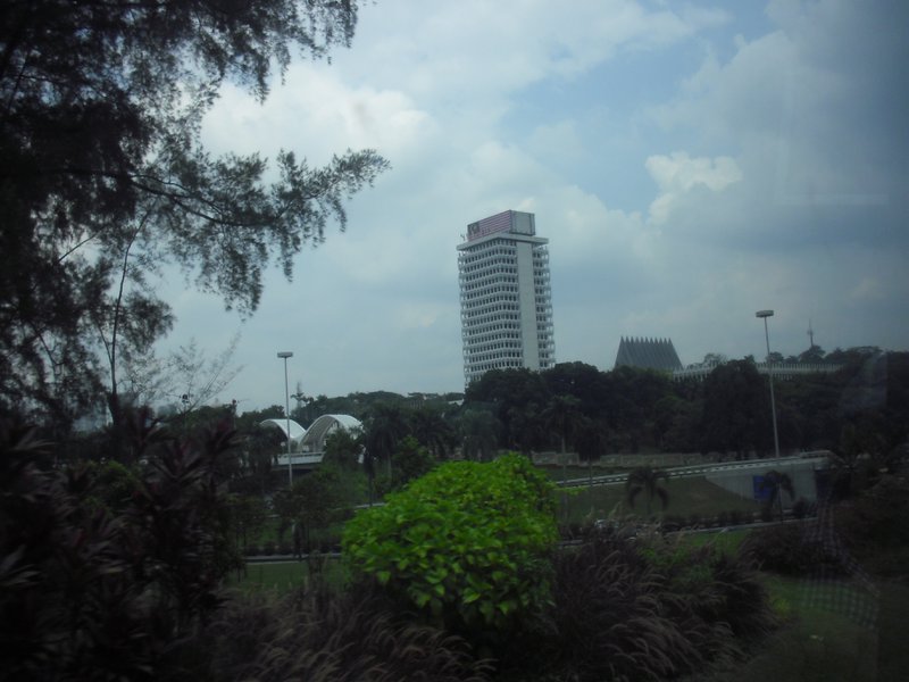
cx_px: 454
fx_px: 998
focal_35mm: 38
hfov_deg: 49.0
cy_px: 341
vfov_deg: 37.7
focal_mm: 6.2
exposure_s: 1/250
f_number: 8
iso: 100
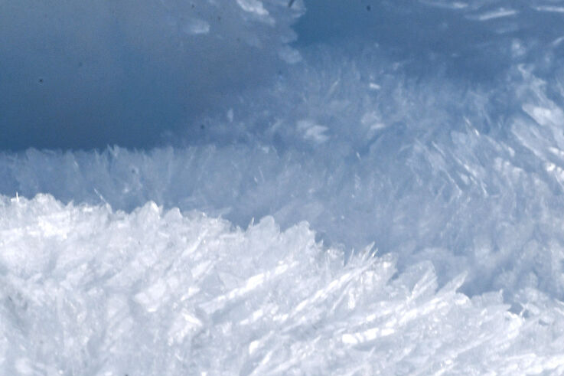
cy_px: 349
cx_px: 863
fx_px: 7142
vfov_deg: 3.0
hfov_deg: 4.5
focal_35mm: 456
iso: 100
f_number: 32
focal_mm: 140
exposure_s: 1/60
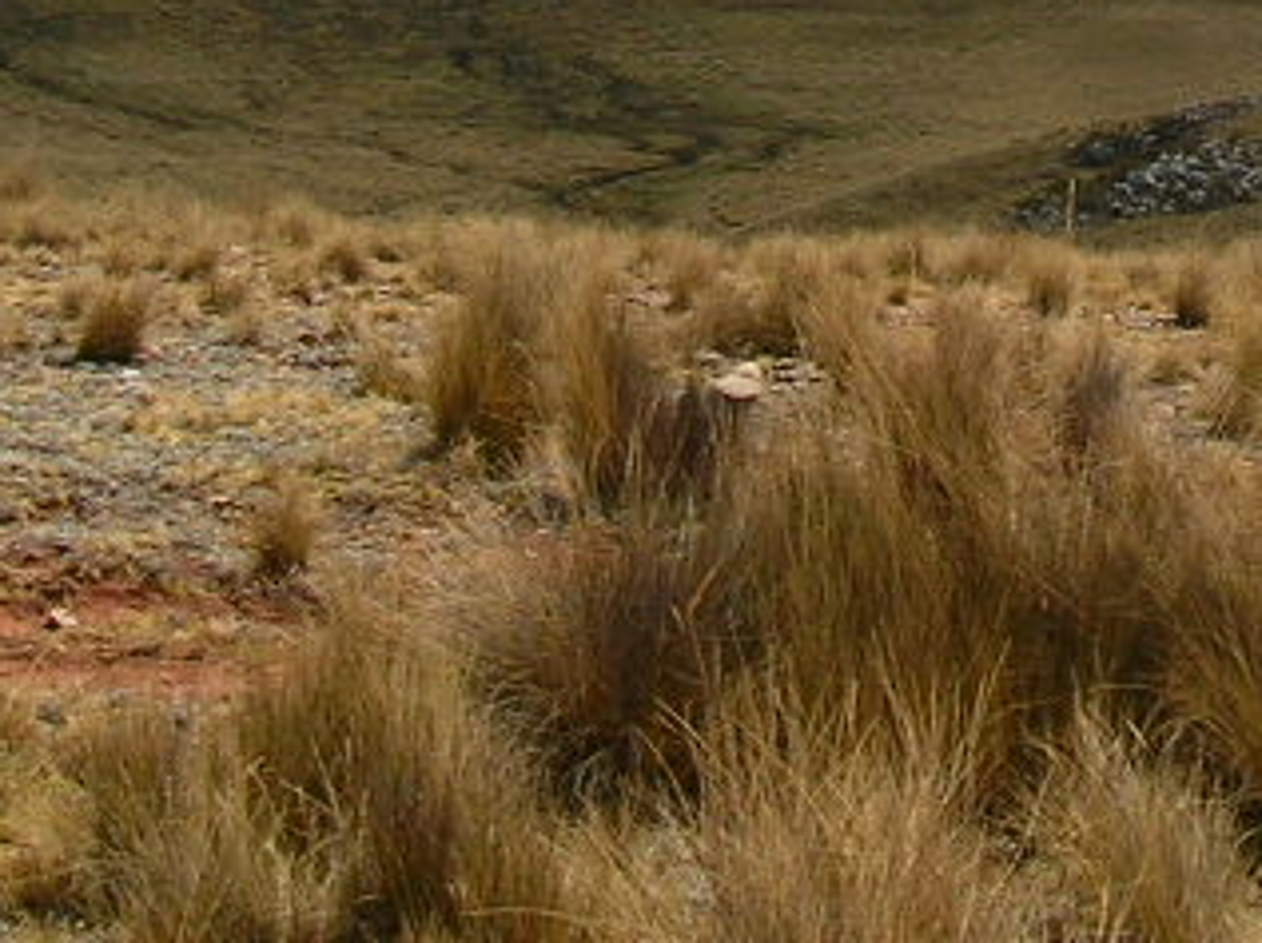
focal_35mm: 110
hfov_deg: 17.7
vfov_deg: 12.8
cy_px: -394
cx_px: 1079
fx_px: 4006
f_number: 4.9
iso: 50
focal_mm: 5.7
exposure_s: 1/431
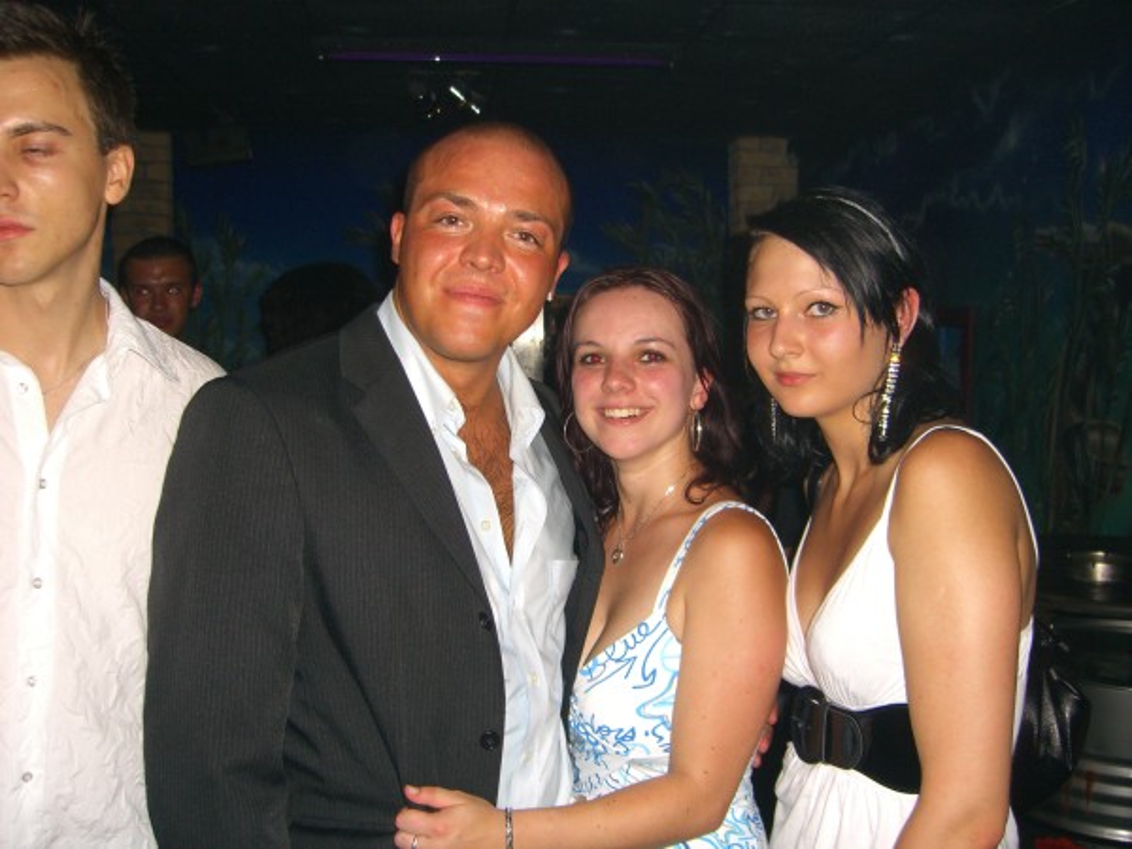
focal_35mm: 38
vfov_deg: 37.7
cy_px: 424
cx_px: 566
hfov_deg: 49.0
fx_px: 1243
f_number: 2.8
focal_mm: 7.9
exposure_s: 1/60
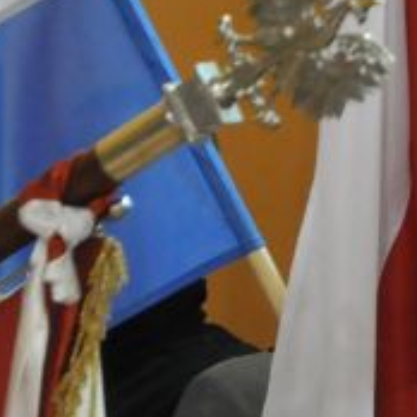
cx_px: -300
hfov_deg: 4.6
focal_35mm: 375
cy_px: 784
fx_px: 5111
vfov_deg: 4.6
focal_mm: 50
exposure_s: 1/200
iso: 2000
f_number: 5
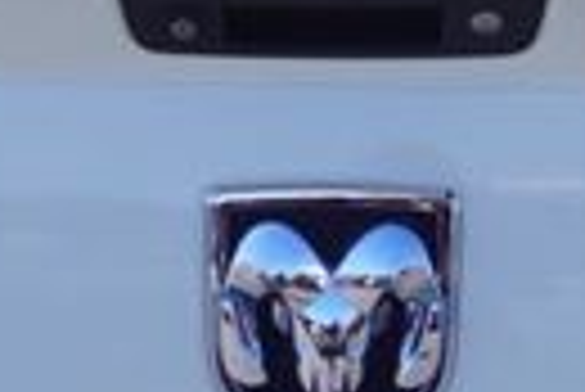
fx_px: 4230
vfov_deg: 5.3
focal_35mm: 260
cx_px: 436
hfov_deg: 7.9
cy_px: 586
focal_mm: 22
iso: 100
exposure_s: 1/125
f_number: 9
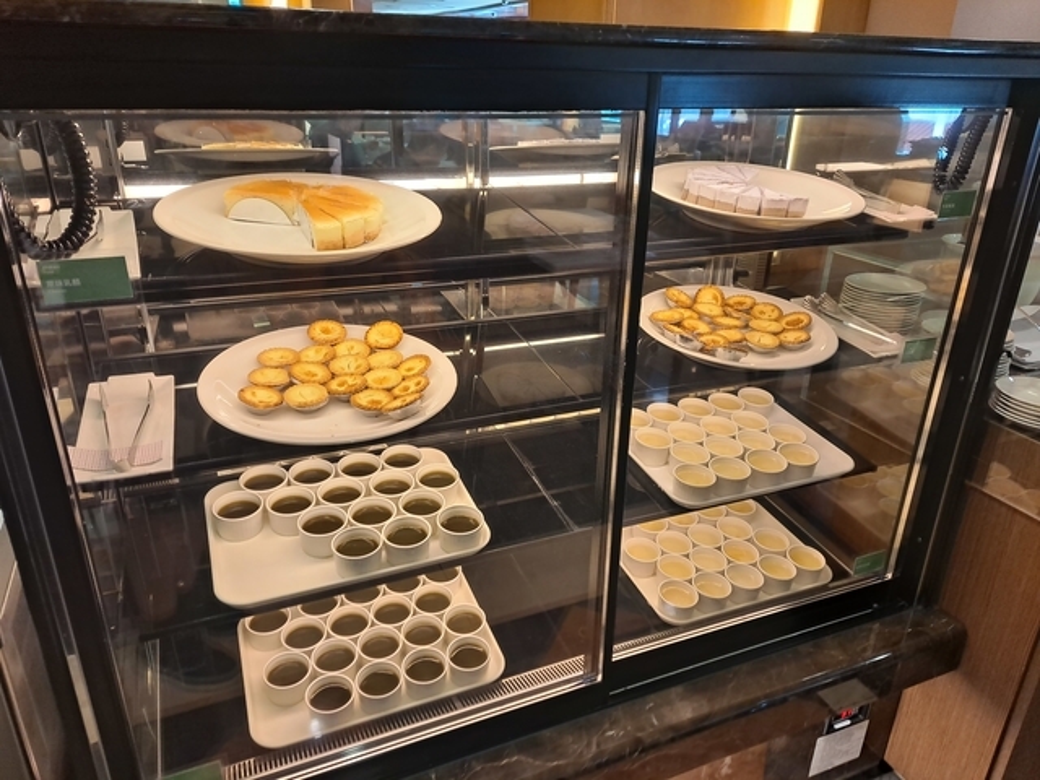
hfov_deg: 71.6
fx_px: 721
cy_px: 390
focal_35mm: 24
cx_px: 520
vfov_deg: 56.8
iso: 100
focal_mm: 5.23
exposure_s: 1/60
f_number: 1.8
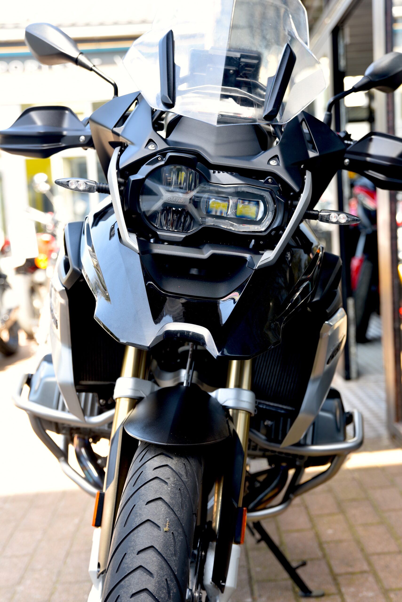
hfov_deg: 27.0
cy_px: 301
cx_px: 201
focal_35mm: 50
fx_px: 837
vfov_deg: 39.6
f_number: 3.5
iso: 100
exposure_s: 1/60
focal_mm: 50
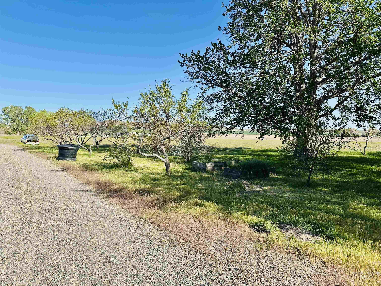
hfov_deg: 71.6
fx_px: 264
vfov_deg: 56.8
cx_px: 190
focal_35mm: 24
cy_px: 143
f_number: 1.78
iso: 80
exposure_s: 1/3058
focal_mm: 6.86
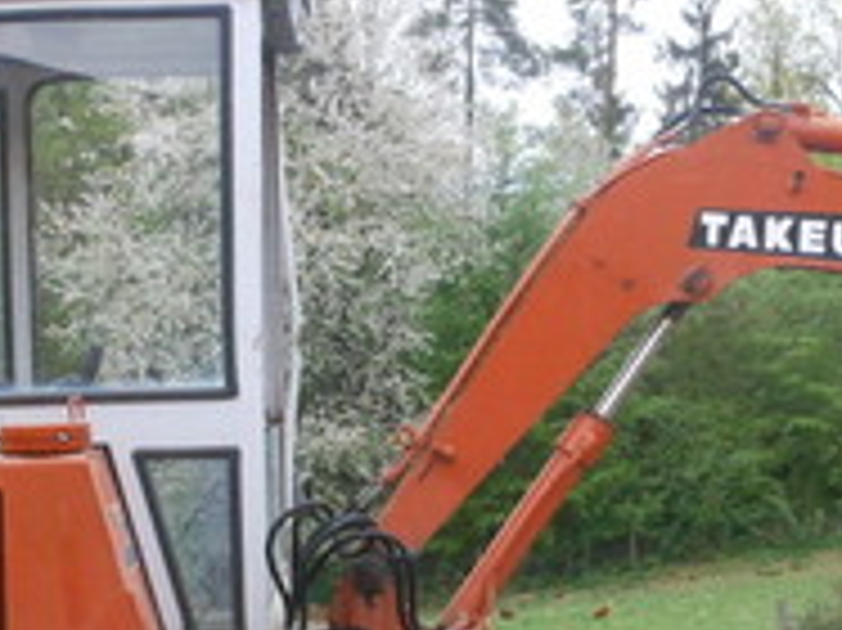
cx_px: 477
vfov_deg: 19.4
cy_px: 511
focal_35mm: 75
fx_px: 1823
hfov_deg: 26.0
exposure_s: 1/125
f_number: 3.7
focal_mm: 5
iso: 320
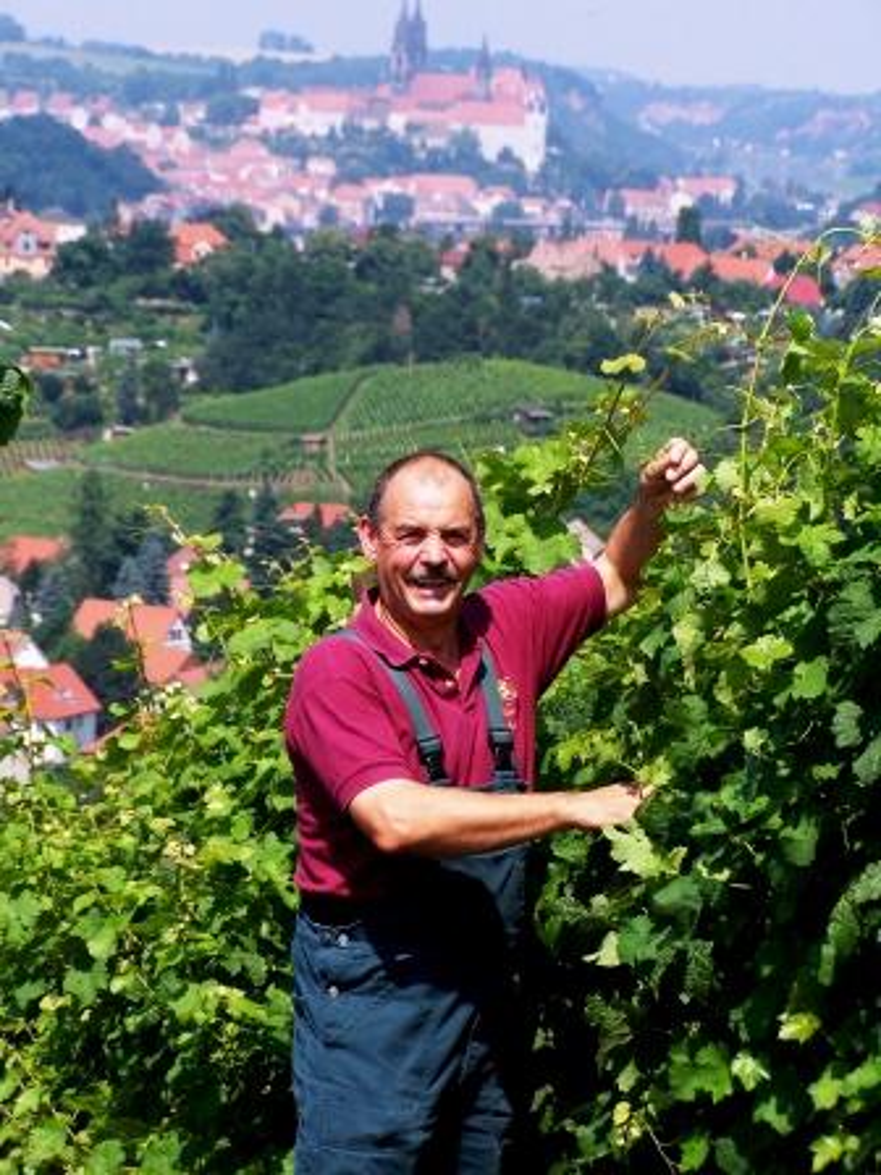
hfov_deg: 8.8
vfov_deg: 11.7
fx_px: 5735
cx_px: 440
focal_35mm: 169
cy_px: 588
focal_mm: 28
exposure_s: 1/500
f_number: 4.5
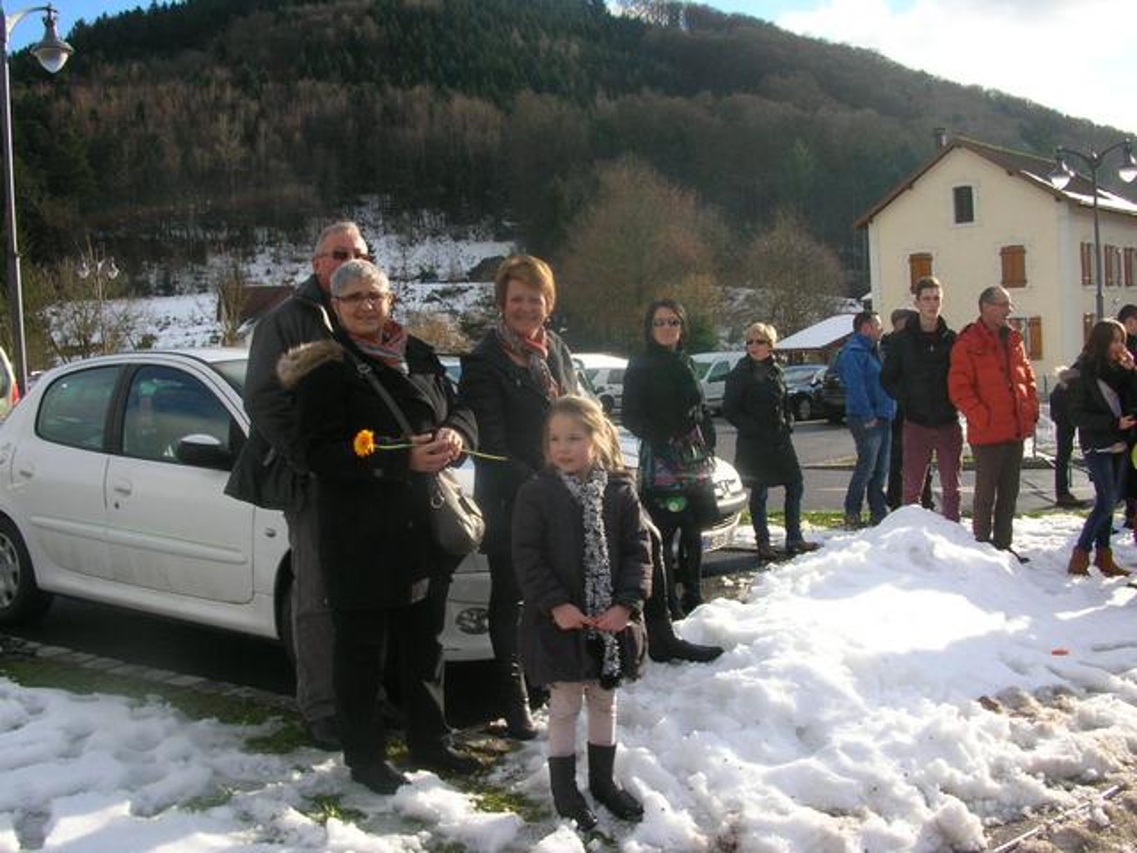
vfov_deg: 40.7
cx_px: 568
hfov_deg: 52.6
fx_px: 1150
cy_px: 426
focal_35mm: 35
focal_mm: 5.8
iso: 50
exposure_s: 1/201
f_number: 5.6
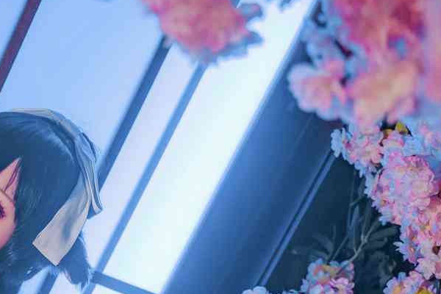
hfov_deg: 21.7
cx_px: -137
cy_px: 420
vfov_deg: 15.2
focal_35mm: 84
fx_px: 1029
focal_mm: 28
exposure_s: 1/80
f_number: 2.8
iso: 400
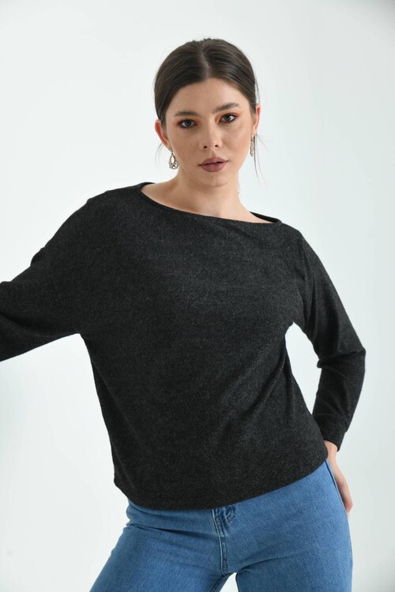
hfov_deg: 24.2
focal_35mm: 56
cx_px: 198
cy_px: 296
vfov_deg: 35.6
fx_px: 922
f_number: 6.3
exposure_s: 1/125
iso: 100
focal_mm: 56
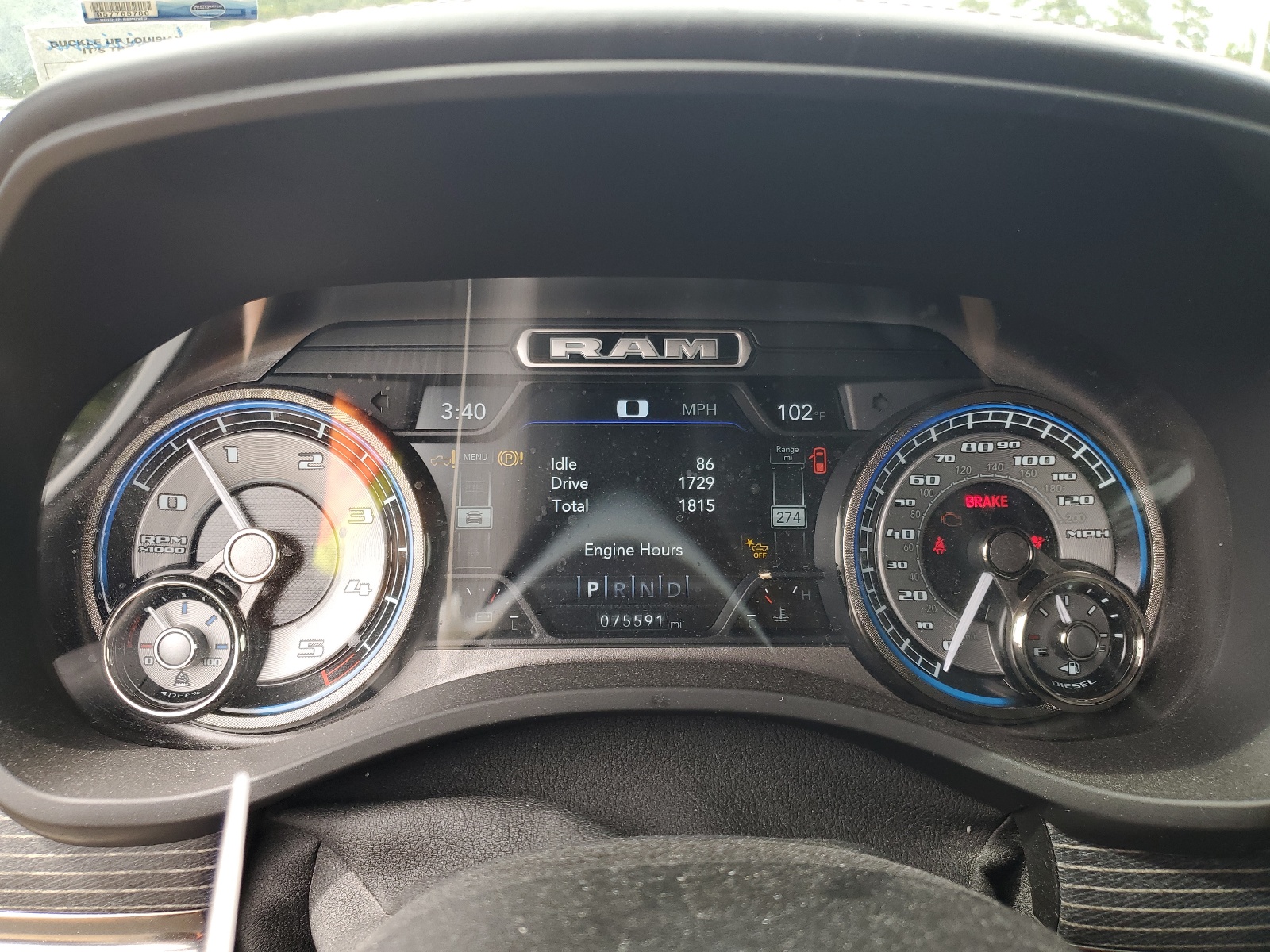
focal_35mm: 26
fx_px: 954
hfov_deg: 67.3
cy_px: 476
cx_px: 635
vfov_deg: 53.1
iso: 50
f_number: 1.5
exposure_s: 1/278
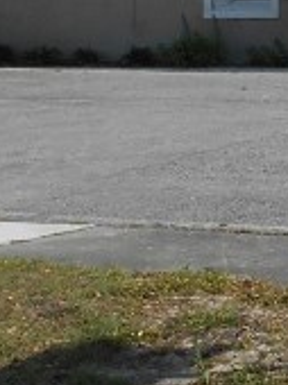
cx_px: 898
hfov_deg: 8.0
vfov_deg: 12.4
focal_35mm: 157
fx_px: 1746
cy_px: -36
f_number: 3.2
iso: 80
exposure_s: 1/1250
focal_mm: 4.6
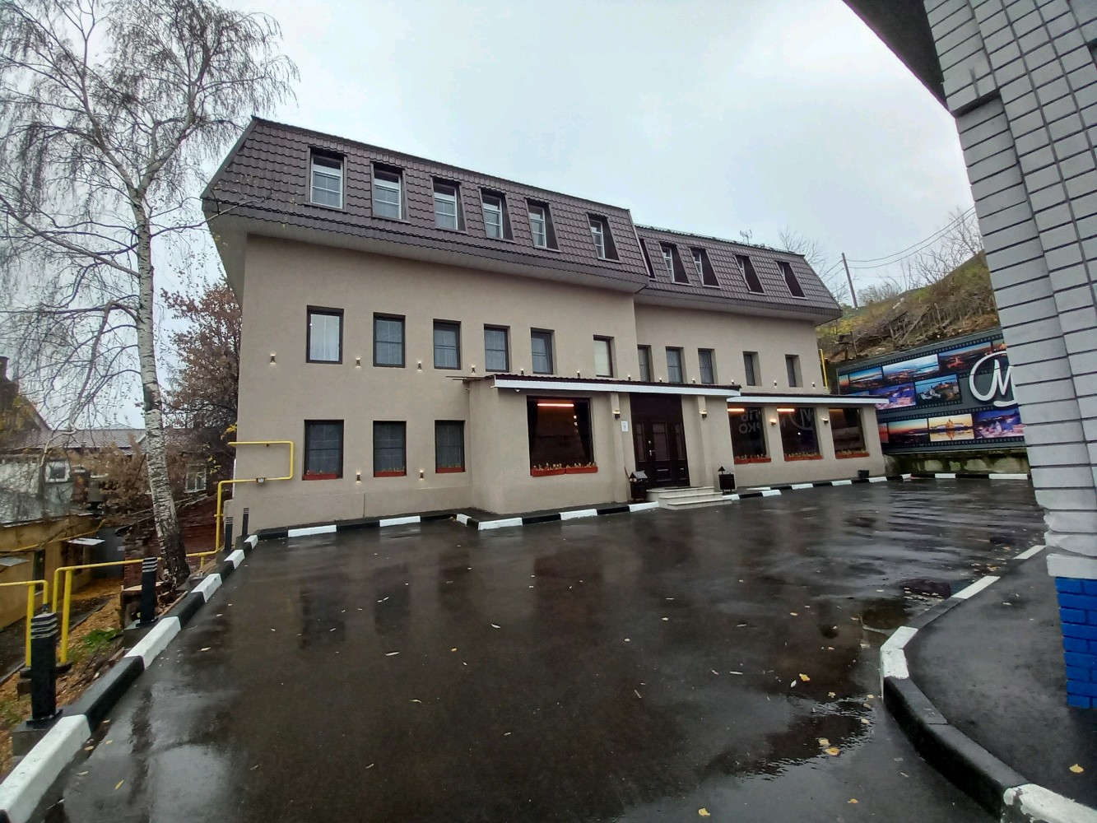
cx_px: 548
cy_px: 412
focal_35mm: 13
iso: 100
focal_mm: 1.13
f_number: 2.2
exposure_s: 1/50
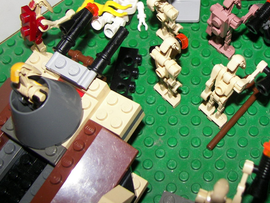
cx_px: 199
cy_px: 55
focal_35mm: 61
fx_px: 476
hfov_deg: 31.2
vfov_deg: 23.8
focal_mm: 6.8
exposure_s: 1/30
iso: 100
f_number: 2.8
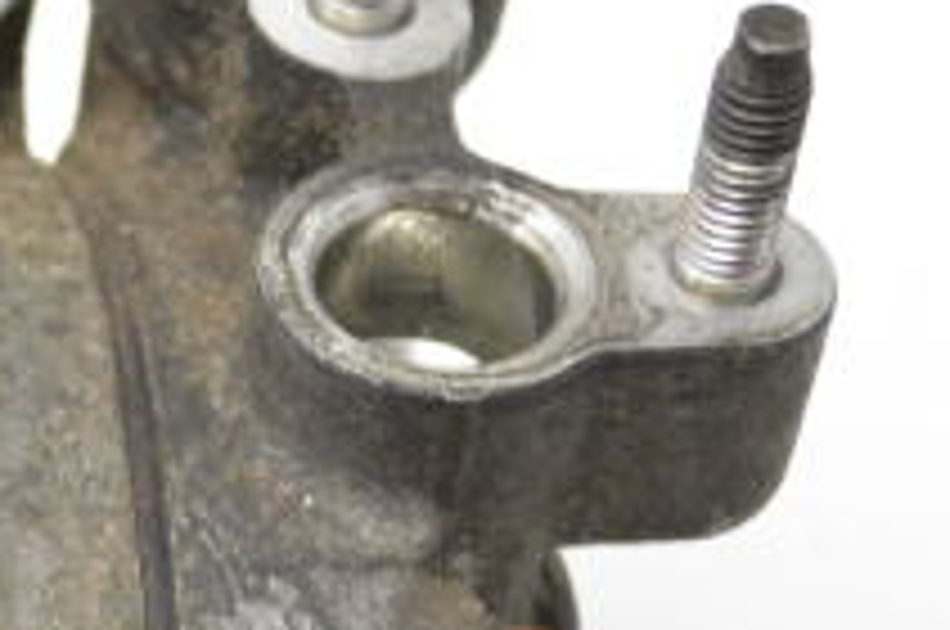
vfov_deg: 5.8
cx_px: -909
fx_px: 6139
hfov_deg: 8.4
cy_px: 936
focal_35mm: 233
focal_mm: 32
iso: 2000
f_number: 5.6
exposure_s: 1/125
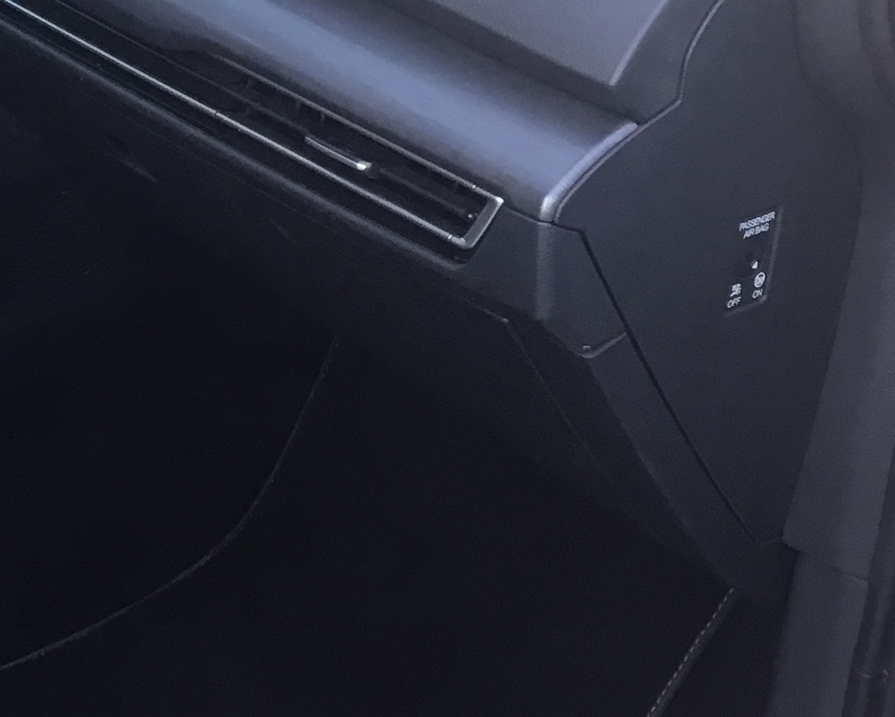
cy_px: 55
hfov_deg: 19.8
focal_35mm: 88
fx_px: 2331
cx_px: -305
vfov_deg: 17.2
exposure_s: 1/33
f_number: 2.4
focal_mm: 3.3
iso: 25
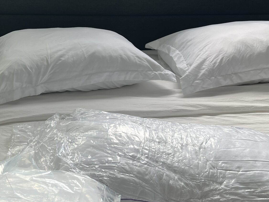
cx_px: 99
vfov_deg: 24.8
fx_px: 458
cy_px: 117
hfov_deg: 32.5
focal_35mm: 59
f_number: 1.5
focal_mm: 5.7
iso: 40
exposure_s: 1/175
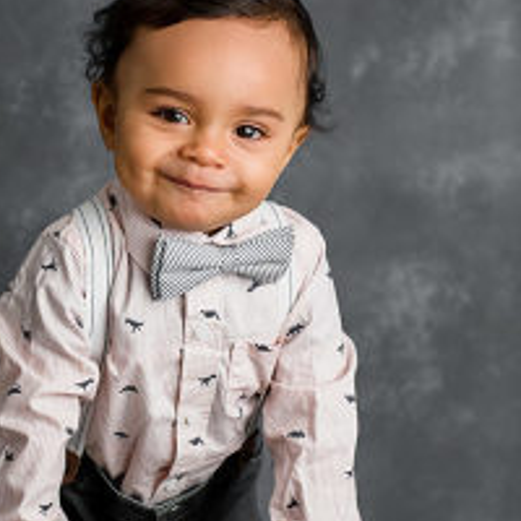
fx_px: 2776
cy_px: 83
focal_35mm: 163
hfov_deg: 10.7
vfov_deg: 10.7
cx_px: 208
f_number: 3.2
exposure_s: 1/200
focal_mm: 50
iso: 160
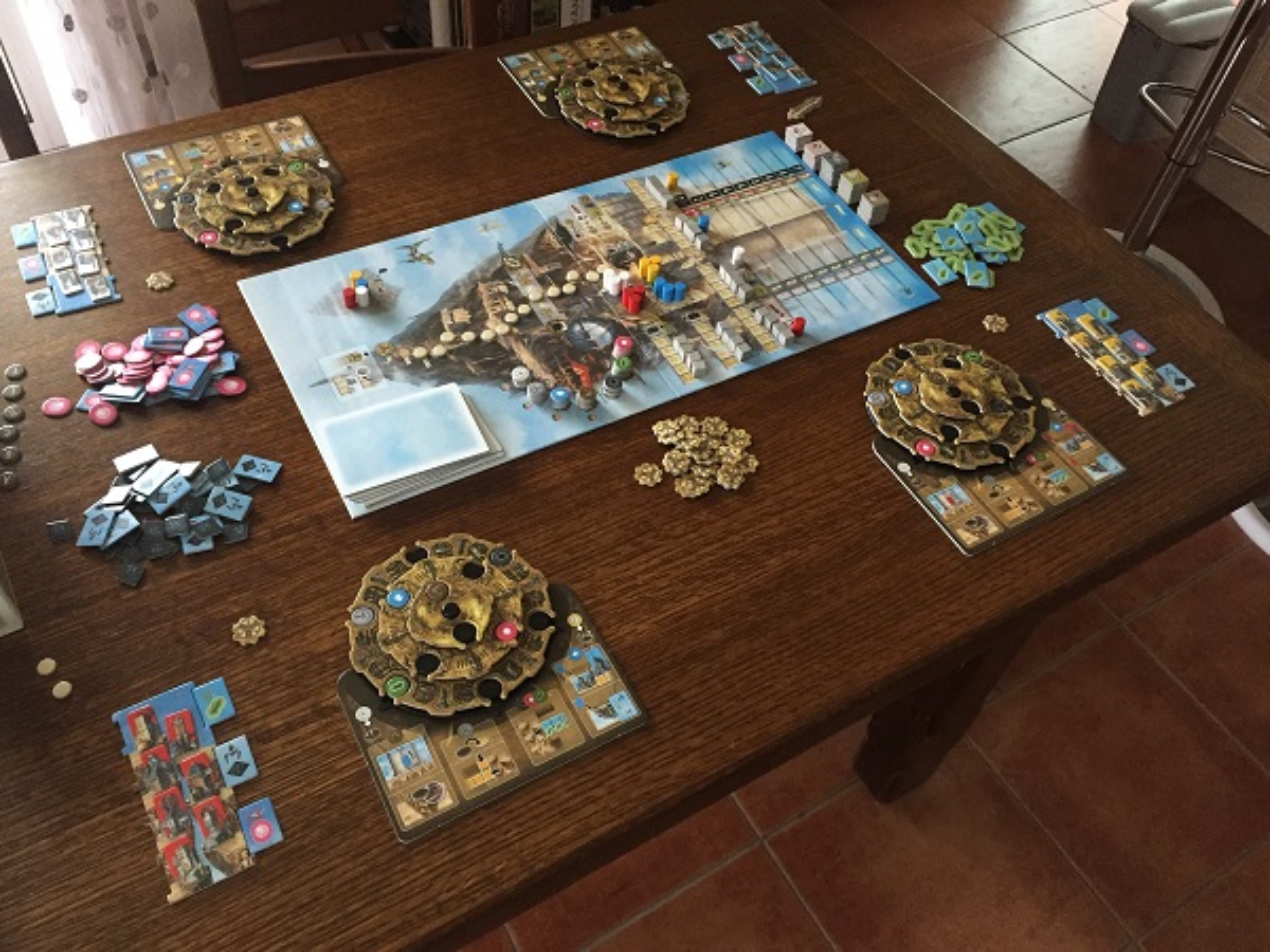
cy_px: 476
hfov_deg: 61.7
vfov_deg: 48.2
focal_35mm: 29
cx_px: 635
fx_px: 1064
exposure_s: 1/20
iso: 250
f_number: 2.2
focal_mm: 4.15
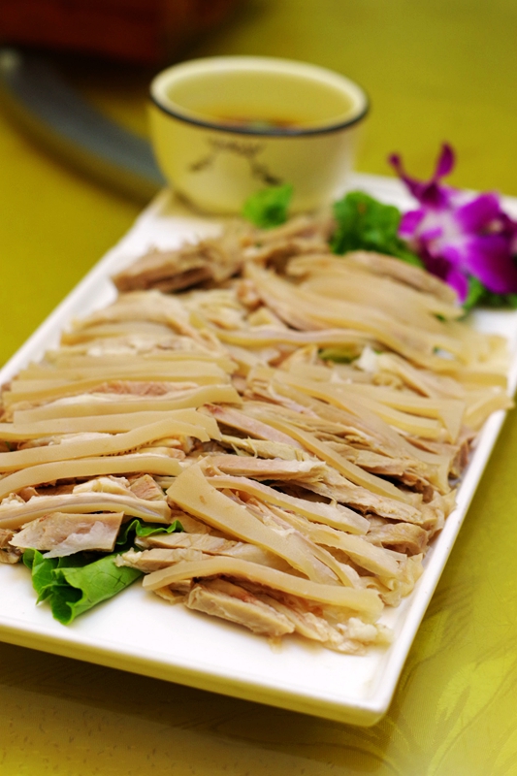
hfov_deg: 18.2
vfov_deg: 27.0
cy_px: 388
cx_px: 258
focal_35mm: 75
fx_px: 1616
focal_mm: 50
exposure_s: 1/30
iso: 400
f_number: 4
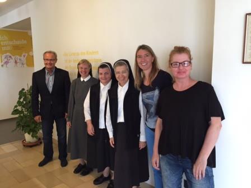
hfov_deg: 61.7
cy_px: 94
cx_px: 126
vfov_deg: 48.2
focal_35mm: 29
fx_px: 210
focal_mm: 4.15
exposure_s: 1/30
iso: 160
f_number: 2.2
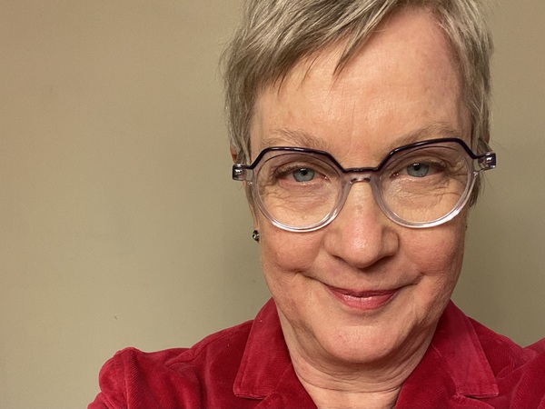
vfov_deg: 46.8
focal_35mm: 30
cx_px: 272
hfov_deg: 60.0
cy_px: 204
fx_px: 472
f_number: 2.2
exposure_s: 1/60
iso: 100
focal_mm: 2.71
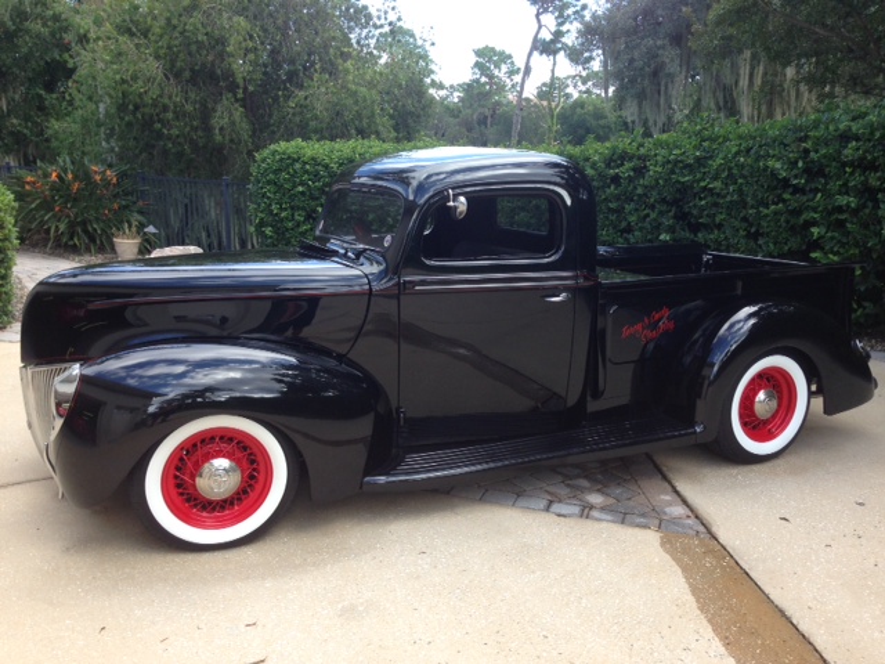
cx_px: 442
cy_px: 332
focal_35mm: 33
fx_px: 844
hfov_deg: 55.4
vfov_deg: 42.9
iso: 50
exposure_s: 1/196
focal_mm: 4.12
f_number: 2.4
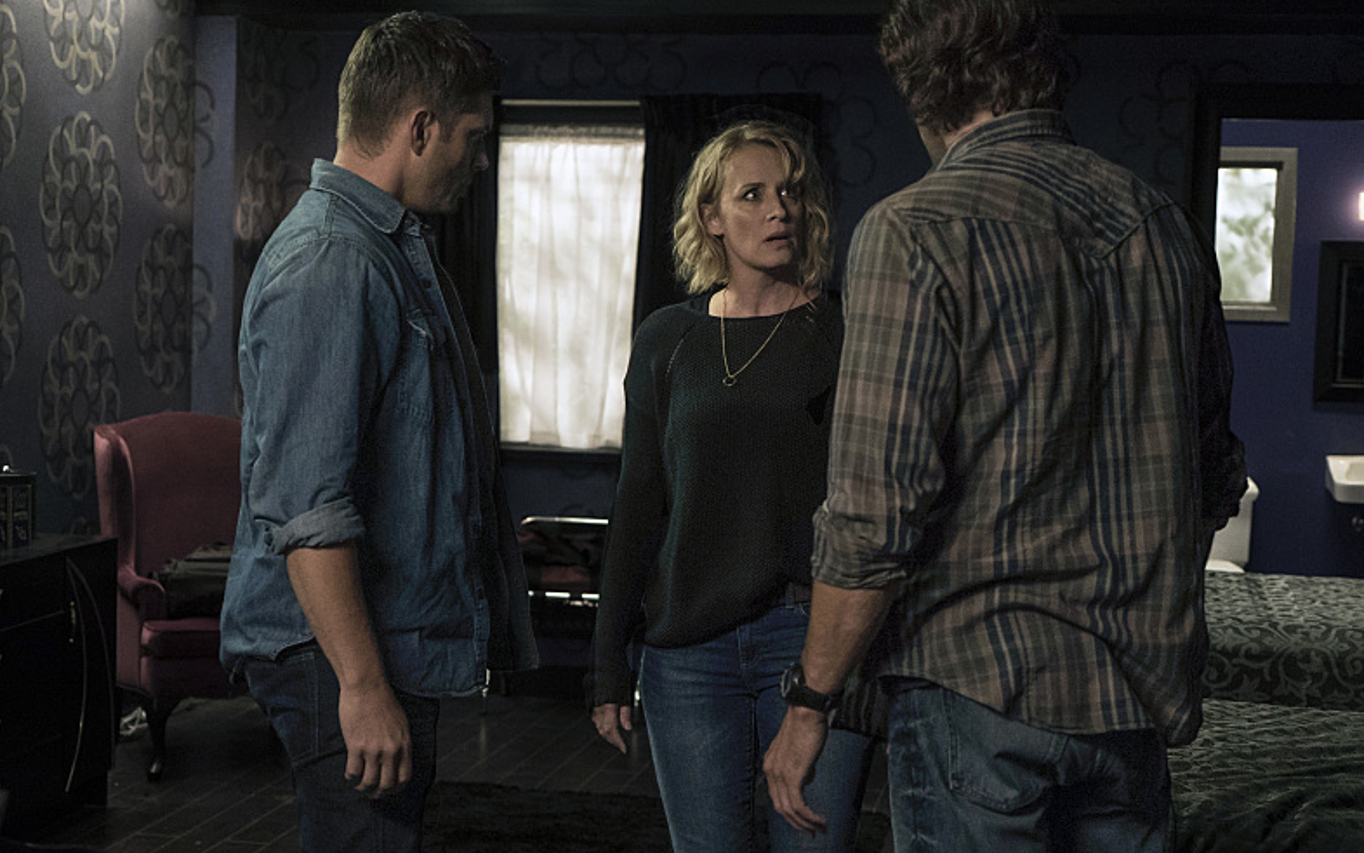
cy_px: 427
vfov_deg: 24.0
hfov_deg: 37.5
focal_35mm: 54
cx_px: 676
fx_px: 2008
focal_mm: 52
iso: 8000
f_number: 4
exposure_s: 1/250
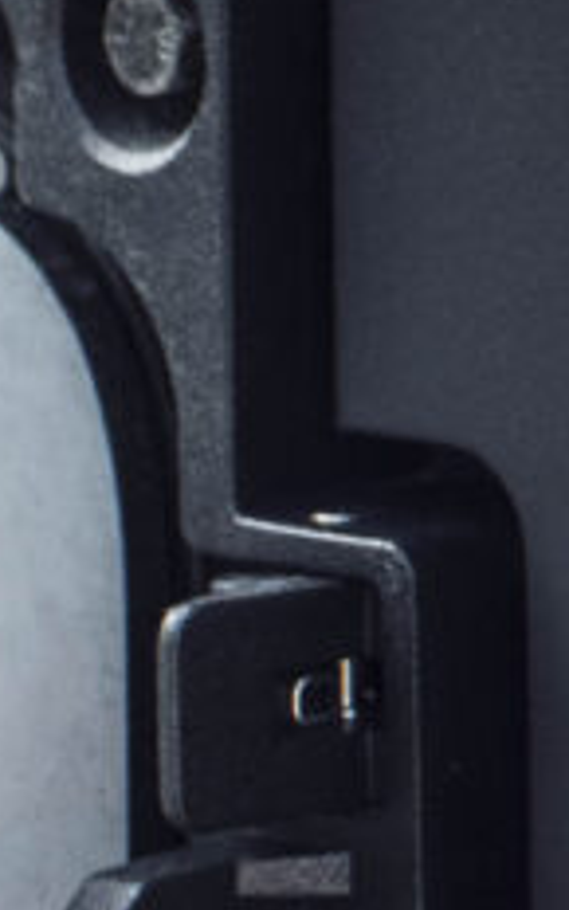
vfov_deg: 0.9
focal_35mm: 2250
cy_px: 1563
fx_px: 55826
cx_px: -1315
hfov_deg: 0.6
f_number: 4.5
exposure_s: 1/800
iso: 400
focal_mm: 200
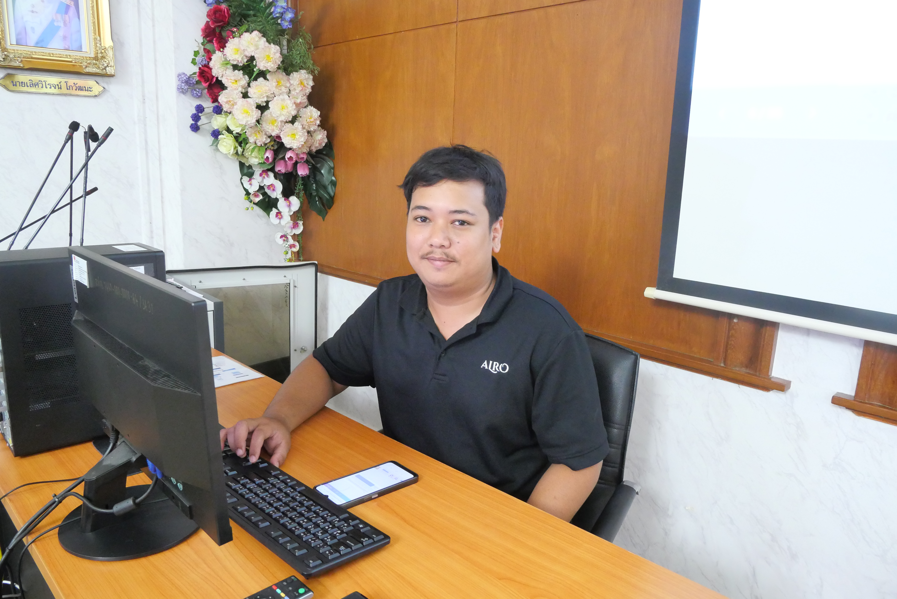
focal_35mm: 24
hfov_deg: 73.7
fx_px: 598
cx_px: 448
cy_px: 300
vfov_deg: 53.2
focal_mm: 12
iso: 3200
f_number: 7.1
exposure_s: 1/6
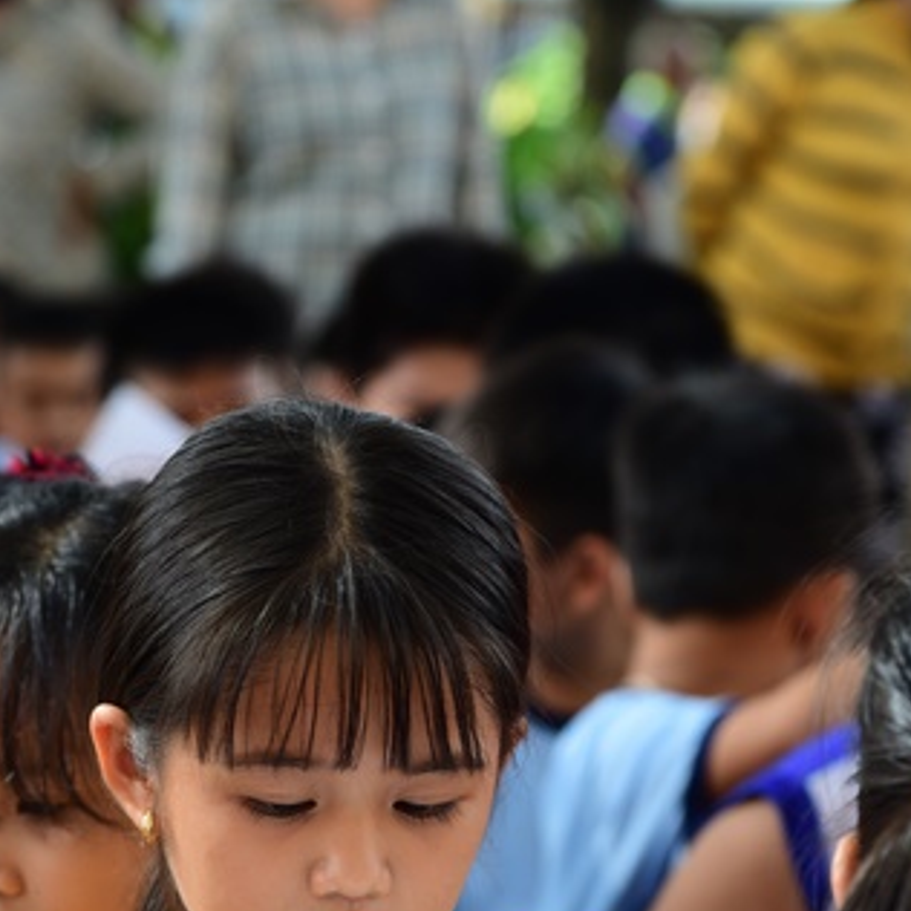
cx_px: 321
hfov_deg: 8.3
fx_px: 6253
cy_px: 819
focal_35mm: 210
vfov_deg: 8.3
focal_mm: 120
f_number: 5.6
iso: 200
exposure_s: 1/125
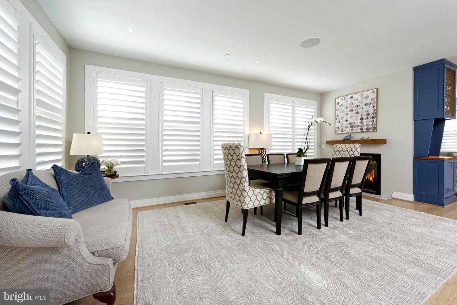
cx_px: 228
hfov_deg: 104.3
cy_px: 152
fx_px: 178
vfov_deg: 81.2
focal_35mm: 14
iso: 320
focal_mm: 14
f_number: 13
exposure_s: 1/25
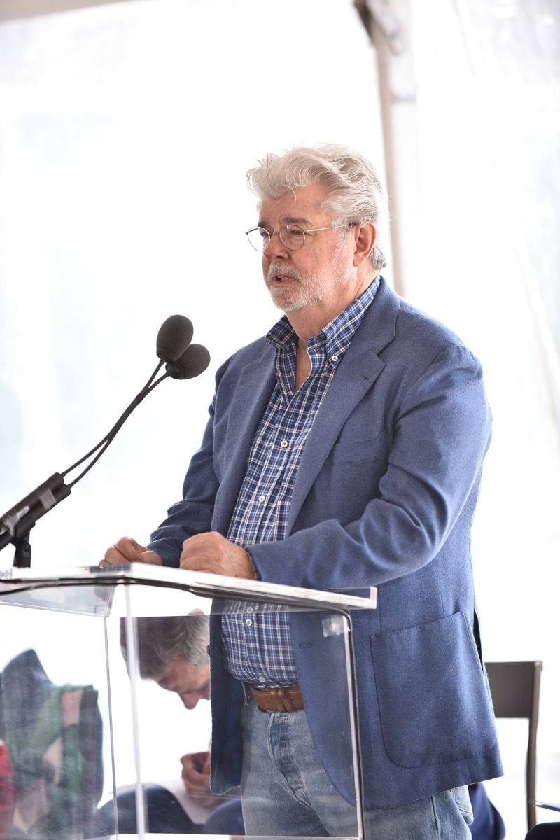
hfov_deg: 6.9
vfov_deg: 10.3
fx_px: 4666
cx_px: 280
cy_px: 420
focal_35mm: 200
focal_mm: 200
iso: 640
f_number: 2.8
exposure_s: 1/640
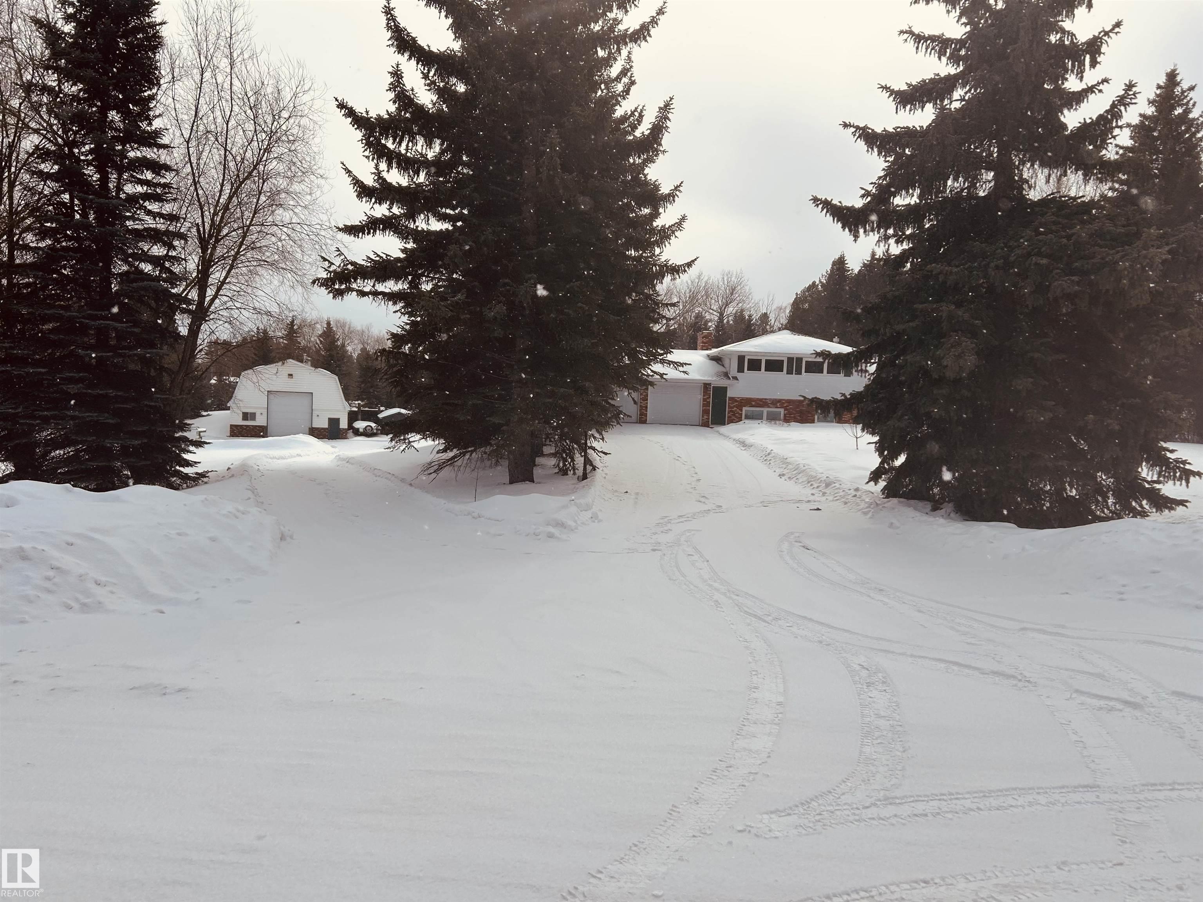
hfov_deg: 67.3
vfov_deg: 53.1
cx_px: 602
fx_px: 904
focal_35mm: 26
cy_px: 451
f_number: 1.5
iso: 50
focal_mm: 5.7
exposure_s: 1/9434
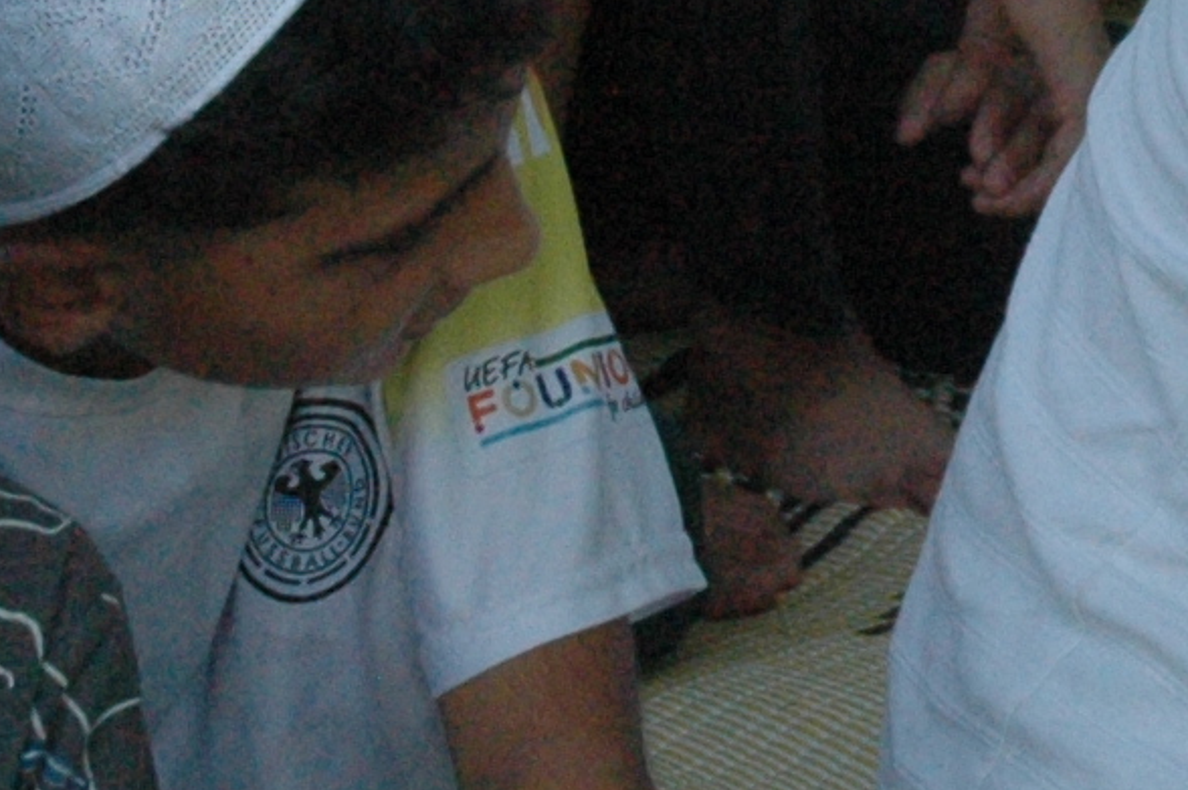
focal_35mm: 261
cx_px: 1964
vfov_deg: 5.1
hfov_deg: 7.7
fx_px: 8606
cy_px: -1138
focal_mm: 34
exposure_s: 1/400
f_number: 10
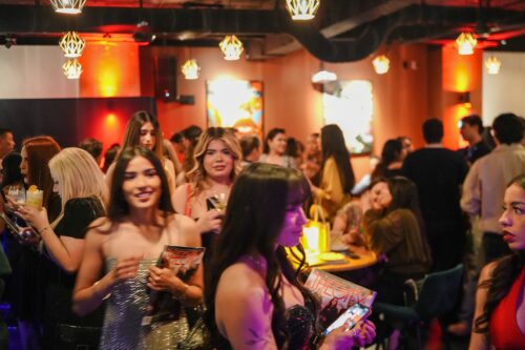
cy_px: 175
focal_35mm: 38
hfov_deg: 50.7
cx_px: 262
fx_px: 554
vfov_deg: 35.0
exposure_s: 1/20
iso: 6400
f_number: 2.2
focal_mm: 38
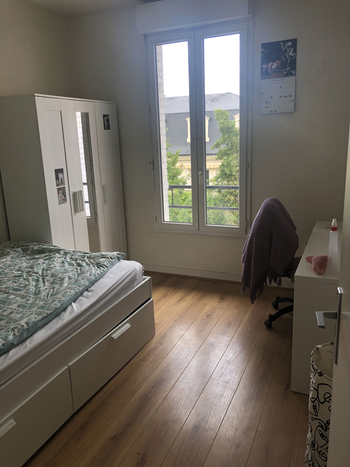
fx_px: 377
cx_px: 175
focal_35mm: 28
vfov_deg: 63.4
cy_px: 234
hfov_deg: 49.7
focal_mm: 4
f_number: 1.8
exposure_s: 1/120
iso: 32
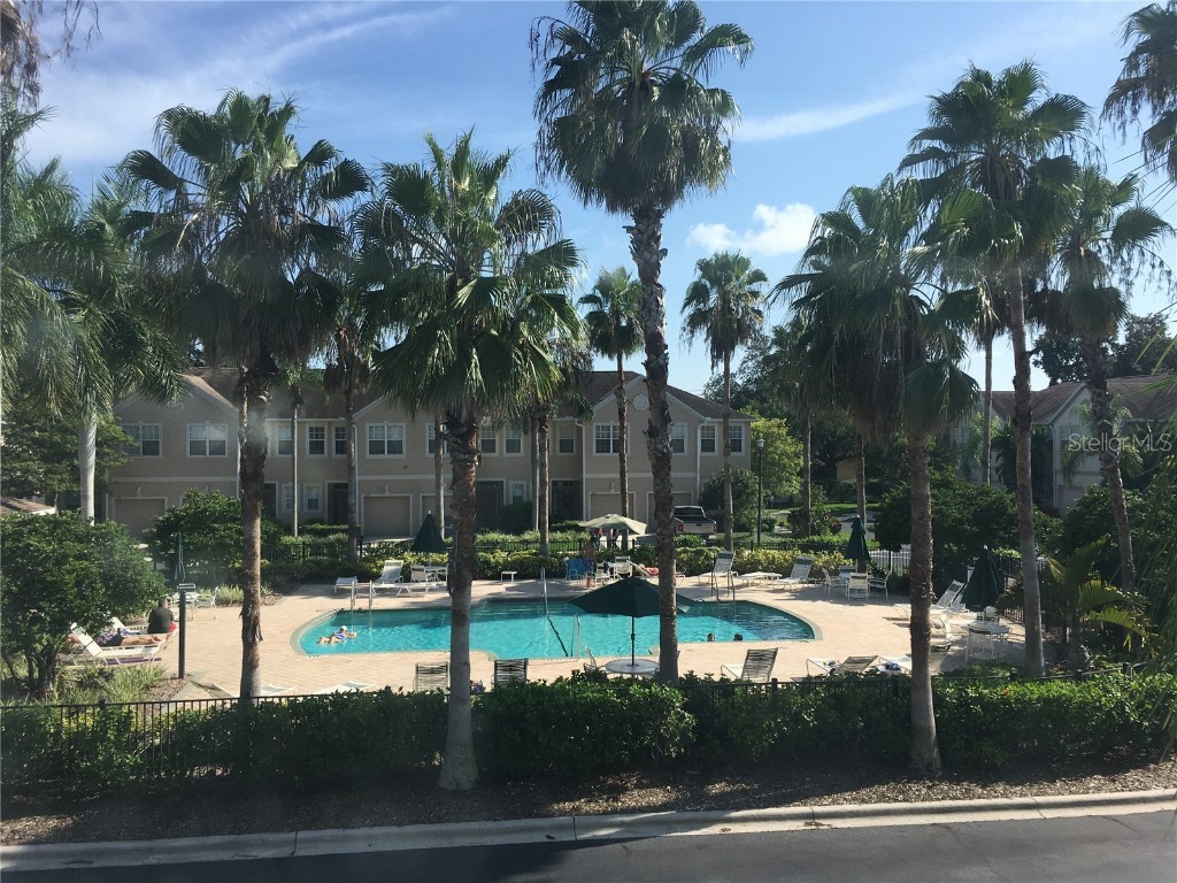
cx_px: 588
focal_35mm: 29
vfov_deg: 48.2
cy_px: 442
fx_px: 986
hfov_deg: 61.7
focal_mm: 4.15
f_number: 2.2
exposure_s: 1/1451
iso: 25
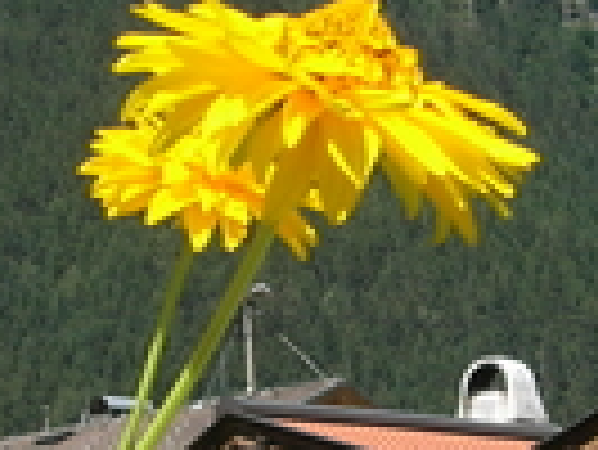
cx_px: 355
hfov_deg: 11.5
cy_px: 396
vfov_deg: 8.7
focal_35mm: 171
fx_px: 2957
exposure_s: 1/404
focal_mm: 7.8
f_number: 4.8
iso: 64
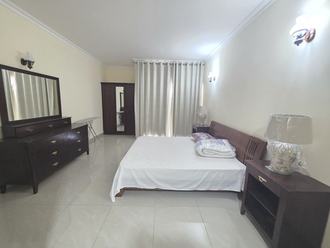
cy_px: 124
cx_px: 165
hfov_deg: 106.2
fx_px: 124
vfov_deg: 89.9
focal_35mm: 13
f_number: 1.9
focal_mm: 2.2
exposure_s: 1/50
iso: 500
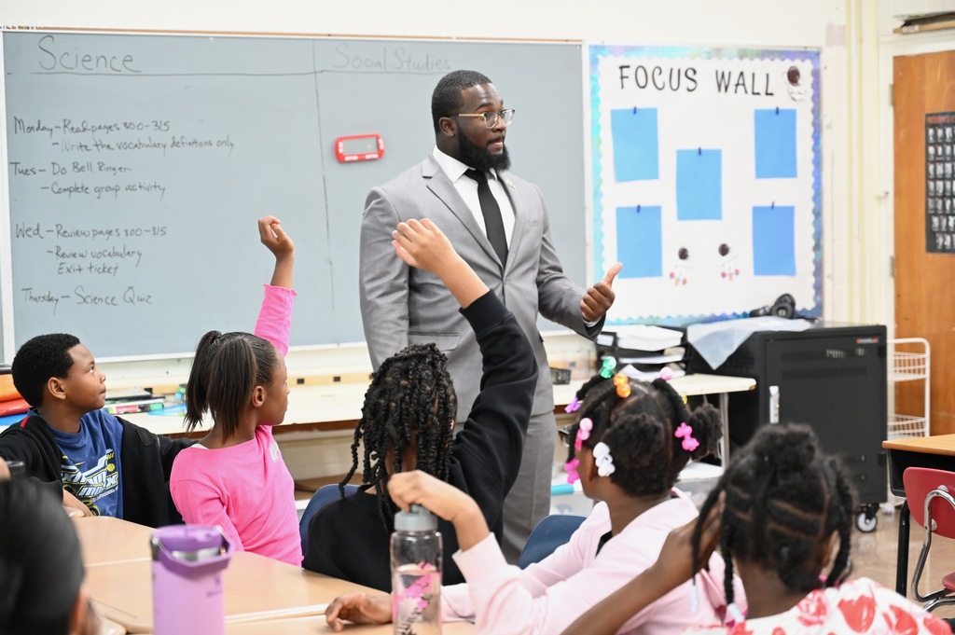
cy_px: 318
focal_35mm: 70
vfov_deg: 19.4
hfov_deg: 28.9
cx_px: 478
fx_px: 1855
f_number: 4
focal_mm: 70
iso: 2200
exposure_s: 1/125
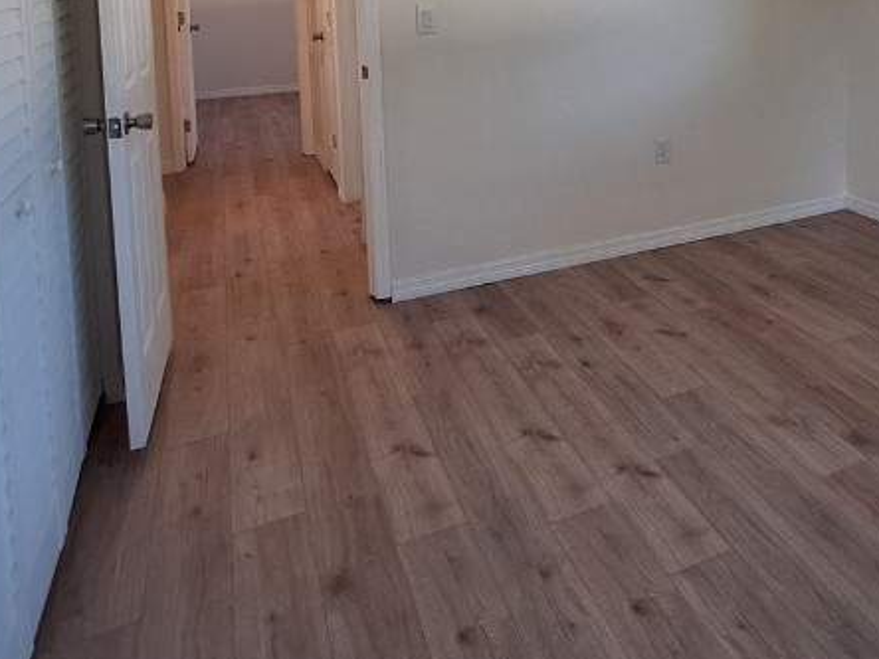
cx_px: 637
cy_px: -8
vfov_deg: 40.6
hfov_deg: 57.5
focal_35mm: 30
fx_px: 762
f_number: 2.2
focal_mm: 1.74
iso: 80
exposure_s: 1/120
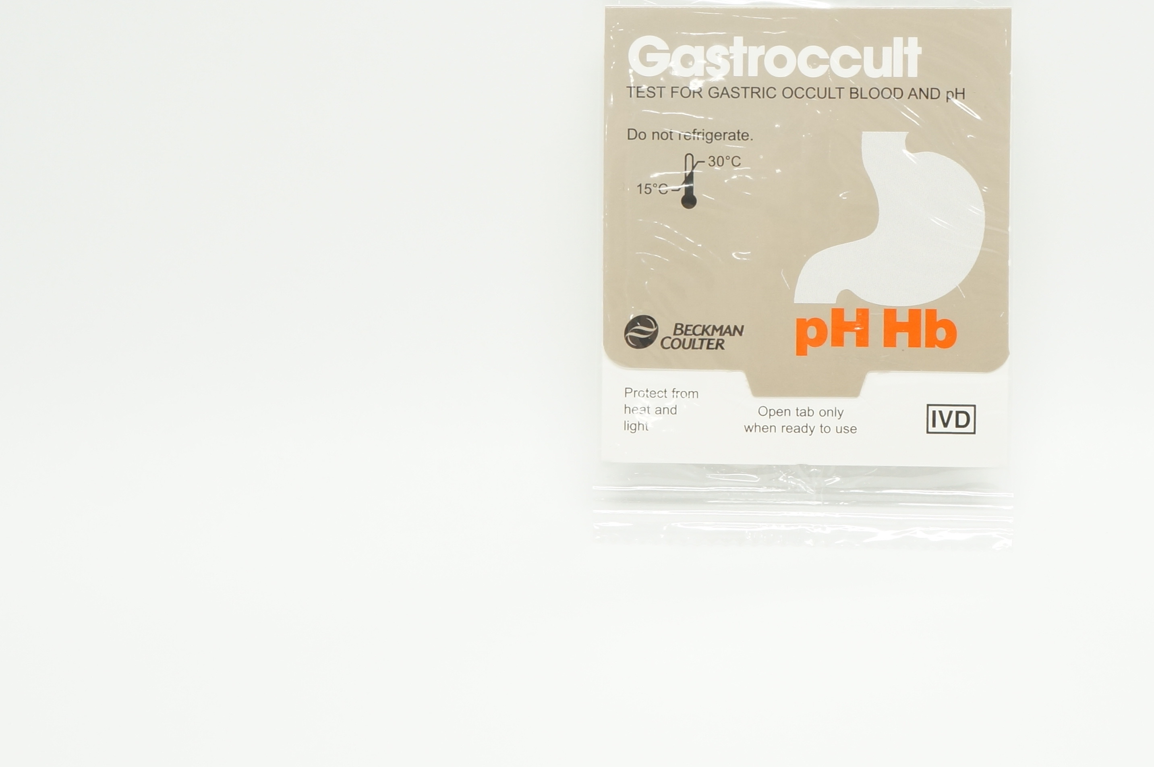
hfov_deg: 27.9
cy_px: 225
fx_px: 2306
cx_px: 802
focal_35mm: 72
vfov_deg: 18.8
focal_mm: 28
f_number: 9
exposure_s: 1/20
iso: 400
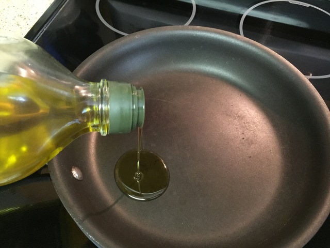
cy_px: 124
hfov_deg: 61.7
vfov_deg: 48.2
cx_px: 165
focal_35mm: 29
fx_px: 276
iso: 320
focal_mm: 4.15
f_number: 2.2
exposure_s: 1/15
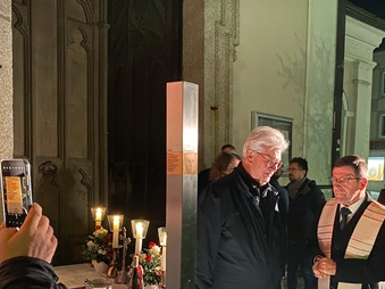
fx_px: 478
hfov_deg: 43.3
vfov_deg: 33.1
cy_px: 204
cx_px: 253
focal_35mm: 43
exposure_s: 1/12
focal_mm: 4.25
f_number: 1.8
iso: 640
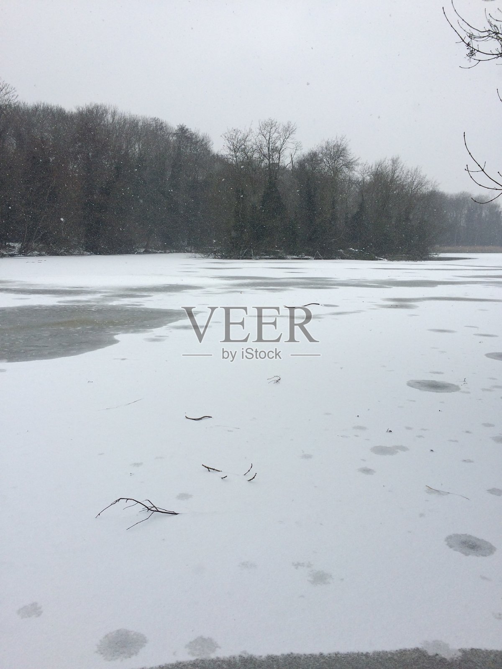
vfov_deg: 61.7
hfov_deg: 48.2
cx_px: 251
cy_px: 334
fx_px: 561
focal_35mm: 29
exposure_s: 1/672
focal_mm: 4.15
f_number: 2.2
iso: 32
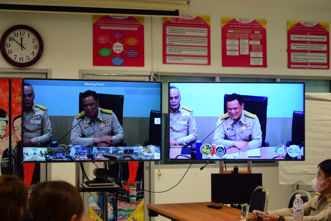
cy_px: 110
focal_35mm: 72
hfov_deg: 28.1
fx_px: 662
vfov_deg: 18.9
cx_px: 166
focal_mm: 48
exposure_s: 1/160
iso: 1600
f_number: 5
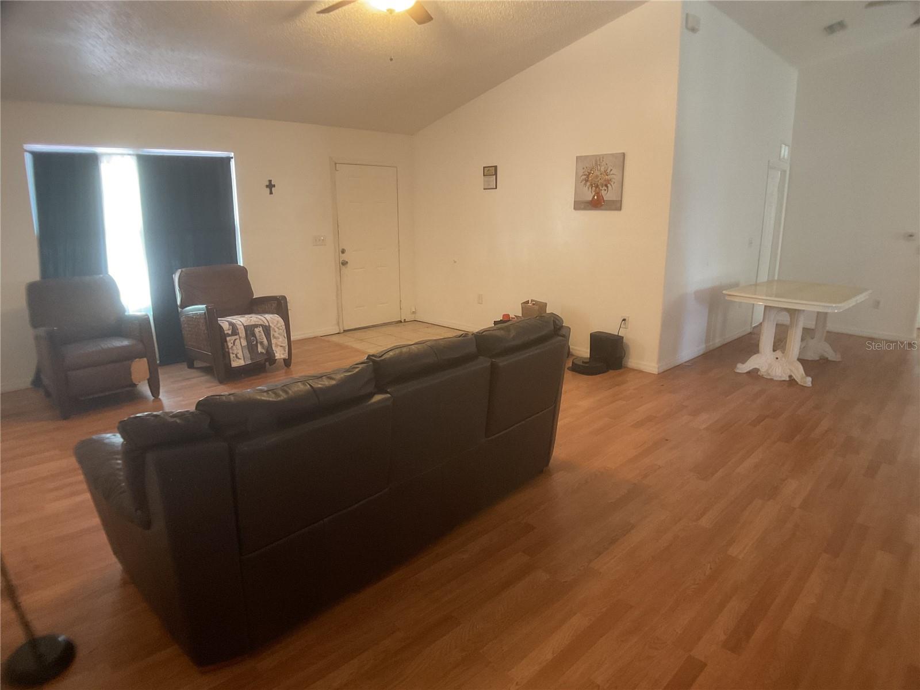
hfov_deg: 61.7
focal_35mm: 29
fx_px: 771
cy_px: 345
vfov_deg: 48.2
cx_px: 460
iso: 250
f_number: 1.8
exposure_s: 1/30
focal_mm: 3
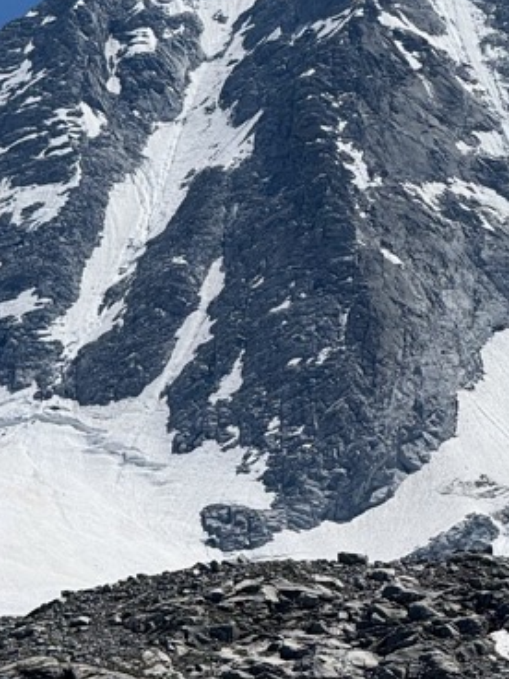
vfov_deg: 5.9
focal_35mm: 334
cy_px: 72
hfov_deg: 4.4
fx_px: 6548
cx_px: 491
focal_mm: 15.66
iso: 50
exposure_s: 1/3195
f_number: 2.8
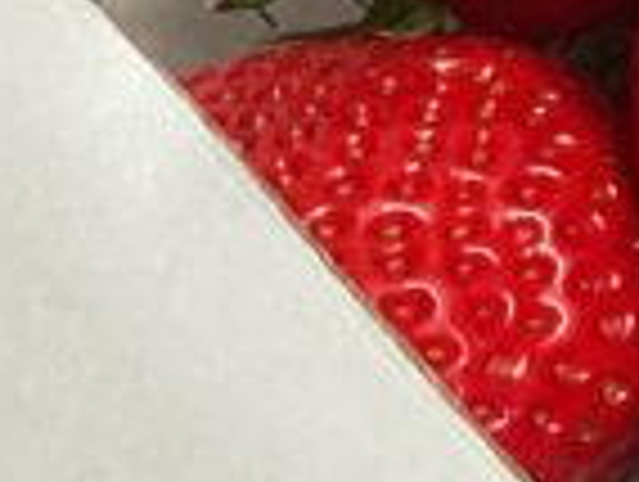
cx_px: 2246
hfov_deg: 7.6
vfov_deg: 6.7
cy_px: -770
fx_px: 3865
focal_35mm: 209
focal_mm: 3
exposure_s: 1/50
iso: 80
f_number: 1.8
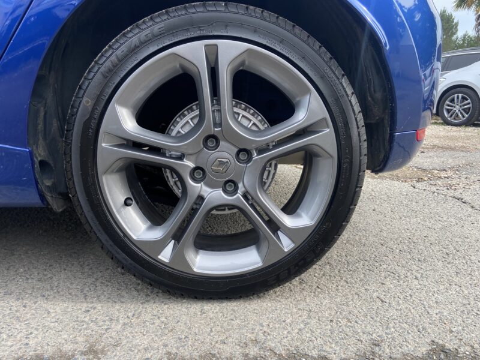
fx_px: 361
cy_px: 180
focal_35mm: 26
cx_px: 240
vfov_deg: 53.1
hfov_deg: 67.3
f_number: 1.8
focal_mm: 4.25
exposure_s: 1/394
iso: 32
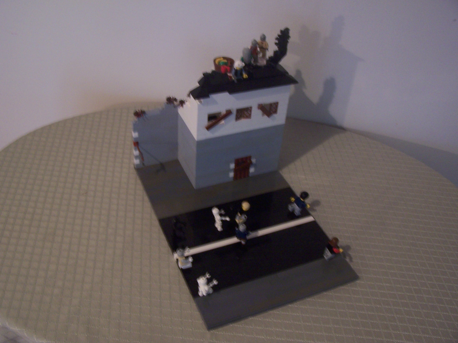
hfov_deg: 49.0
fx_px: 503
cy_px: 172
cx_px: 229
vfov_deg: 37.7
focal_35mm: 38
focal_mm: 6.3
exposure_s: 1/8
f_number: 2.8
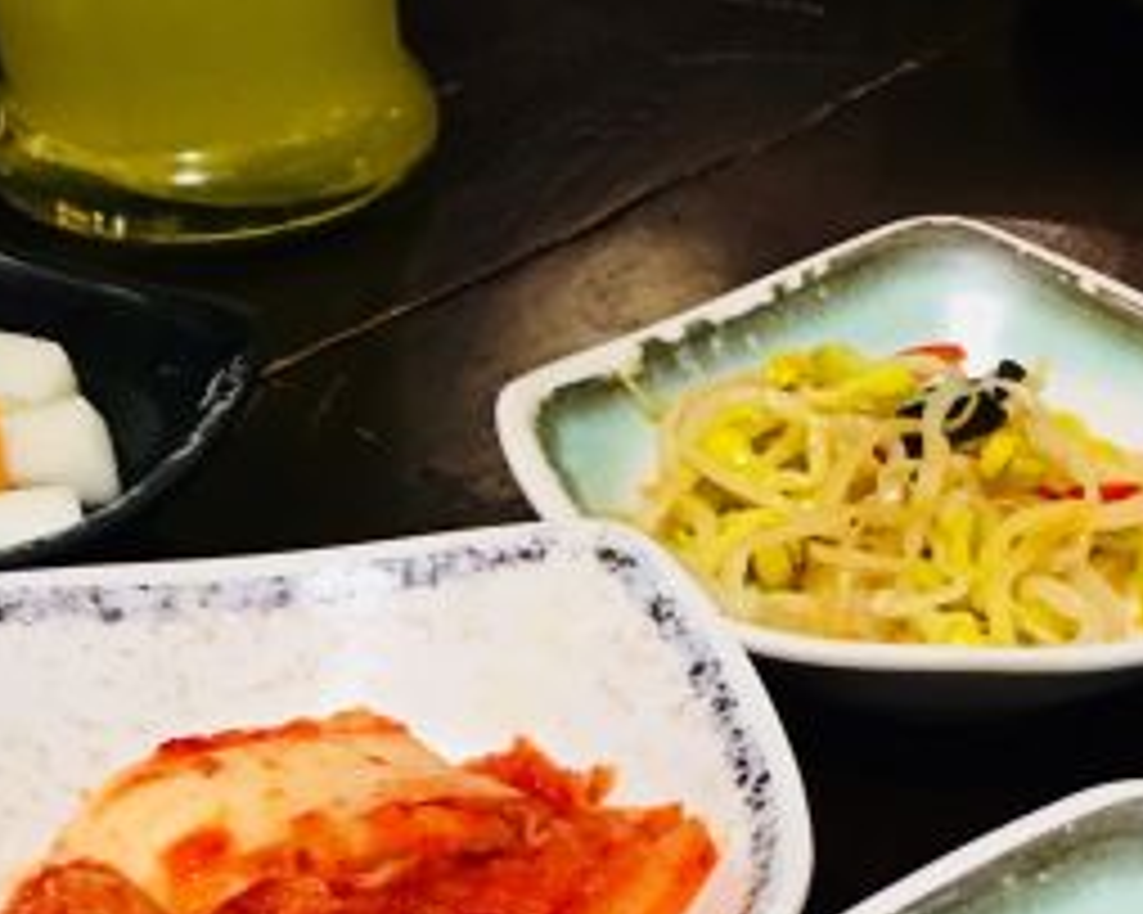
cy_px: 961
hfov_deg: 24.4
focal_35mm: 78
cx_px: 598
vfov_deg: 19.0
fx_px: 2638
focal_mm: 4.15
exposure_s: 1/10
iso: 100
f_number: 2.2
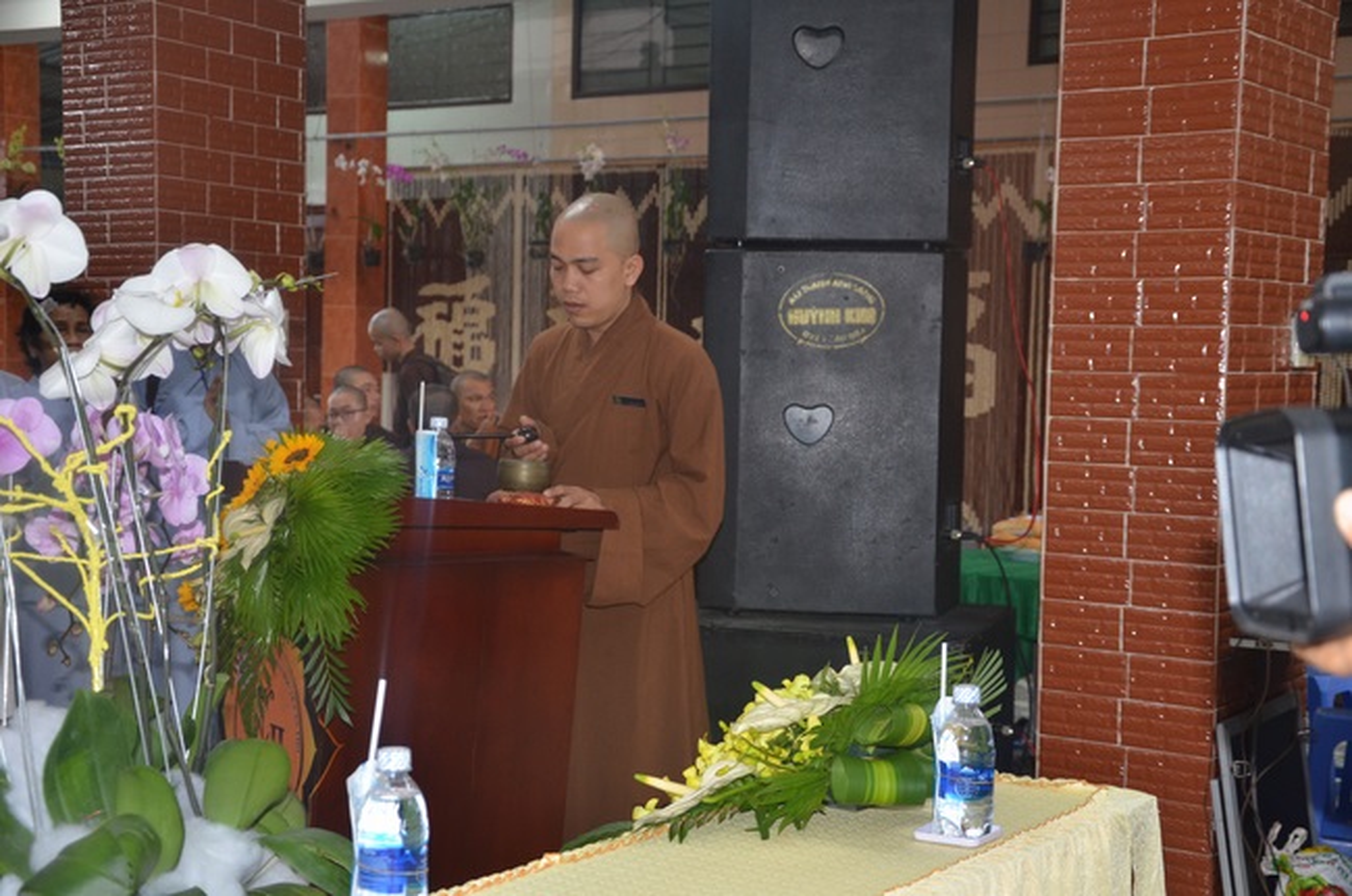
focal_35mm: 52
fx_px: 1968
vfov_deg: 25.7
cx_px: 676
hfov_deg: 37.9
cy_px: 448
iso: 800
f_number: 5
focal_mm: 35
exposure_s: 1/60
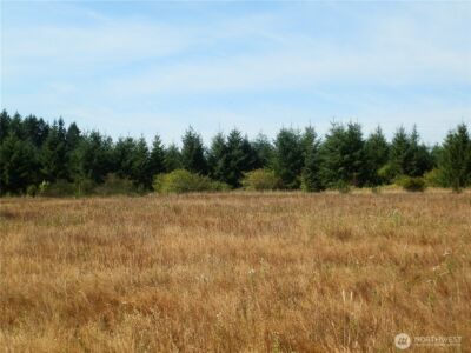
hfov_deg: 40.4
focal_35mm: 47
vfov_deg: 30.9
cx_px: 236
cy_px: 176
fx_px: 640
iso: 64
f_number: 10.6
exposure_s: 1/80
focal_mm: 8.51
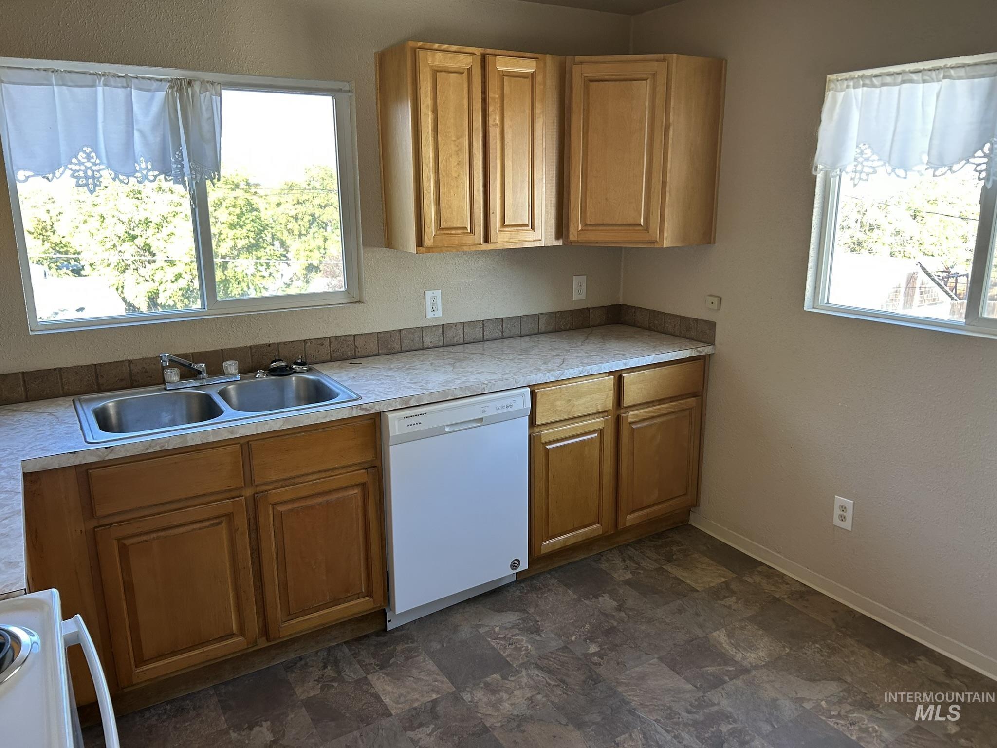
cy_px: 374
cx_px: 498
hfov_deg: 67.3
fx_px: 749
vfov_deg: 53.1
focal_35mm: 26
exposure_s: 1/121
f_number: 1.5
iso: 100
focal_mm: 5.7
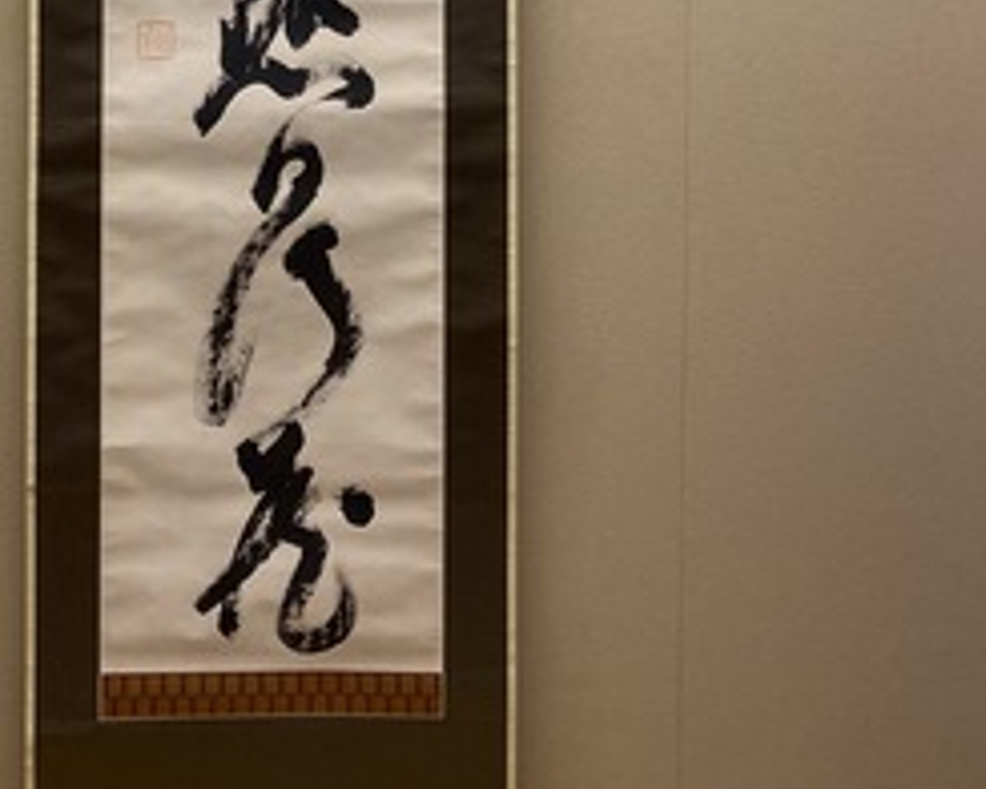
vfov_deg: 24.9
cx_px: 268
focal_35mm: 56
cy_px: -121
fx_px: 1634
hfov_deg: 33.0
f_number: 1.8
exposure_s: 1/120
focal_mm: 4.25
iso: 125
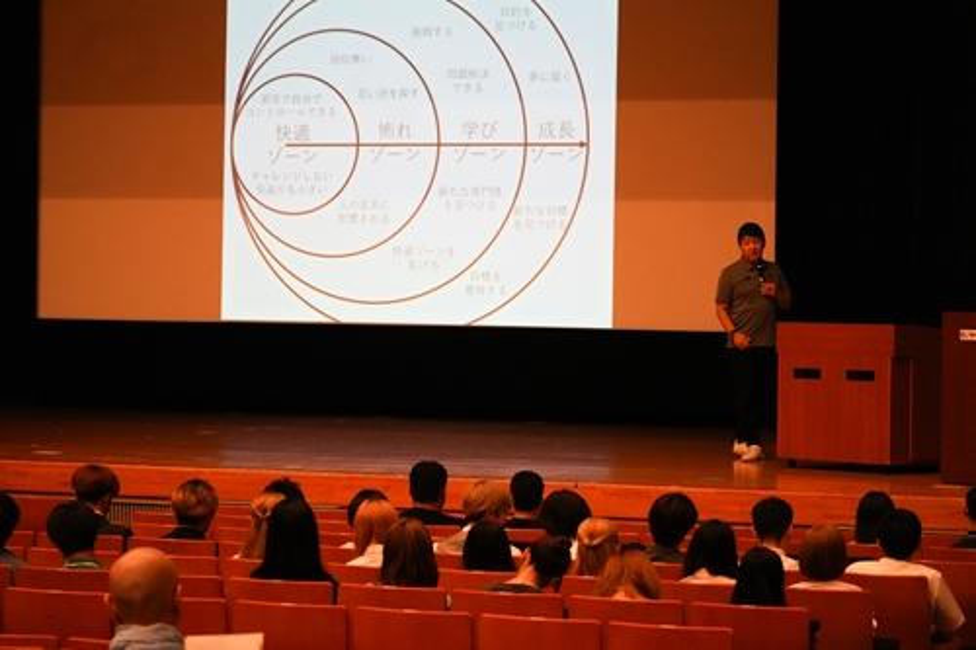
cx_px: 488
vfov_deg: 13.0
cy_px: 325
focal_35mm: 105
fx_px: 2846
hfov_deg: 19.5
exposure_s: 1/160
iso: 3200
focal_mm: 70
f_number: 4.5
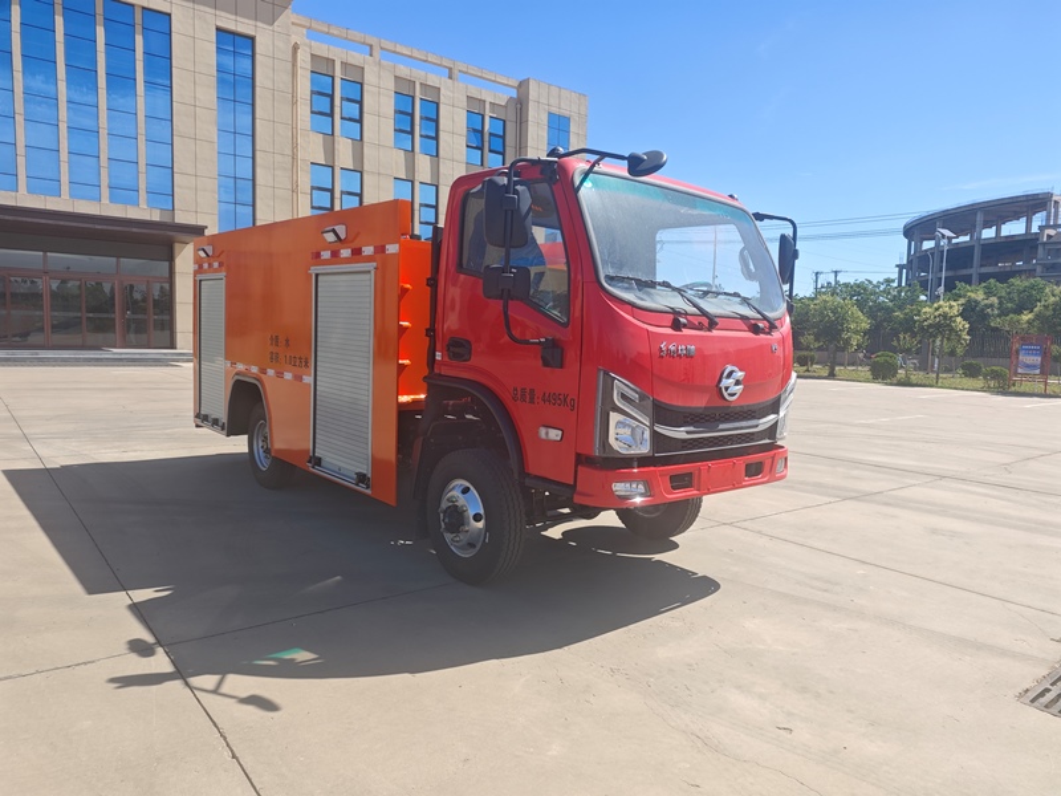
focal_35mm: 23
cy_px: 398
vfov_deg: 58.9
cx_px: 530
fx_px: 705
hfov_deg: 73.9
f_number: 1.6
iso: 50
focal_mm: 6.55
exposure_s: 1/1672
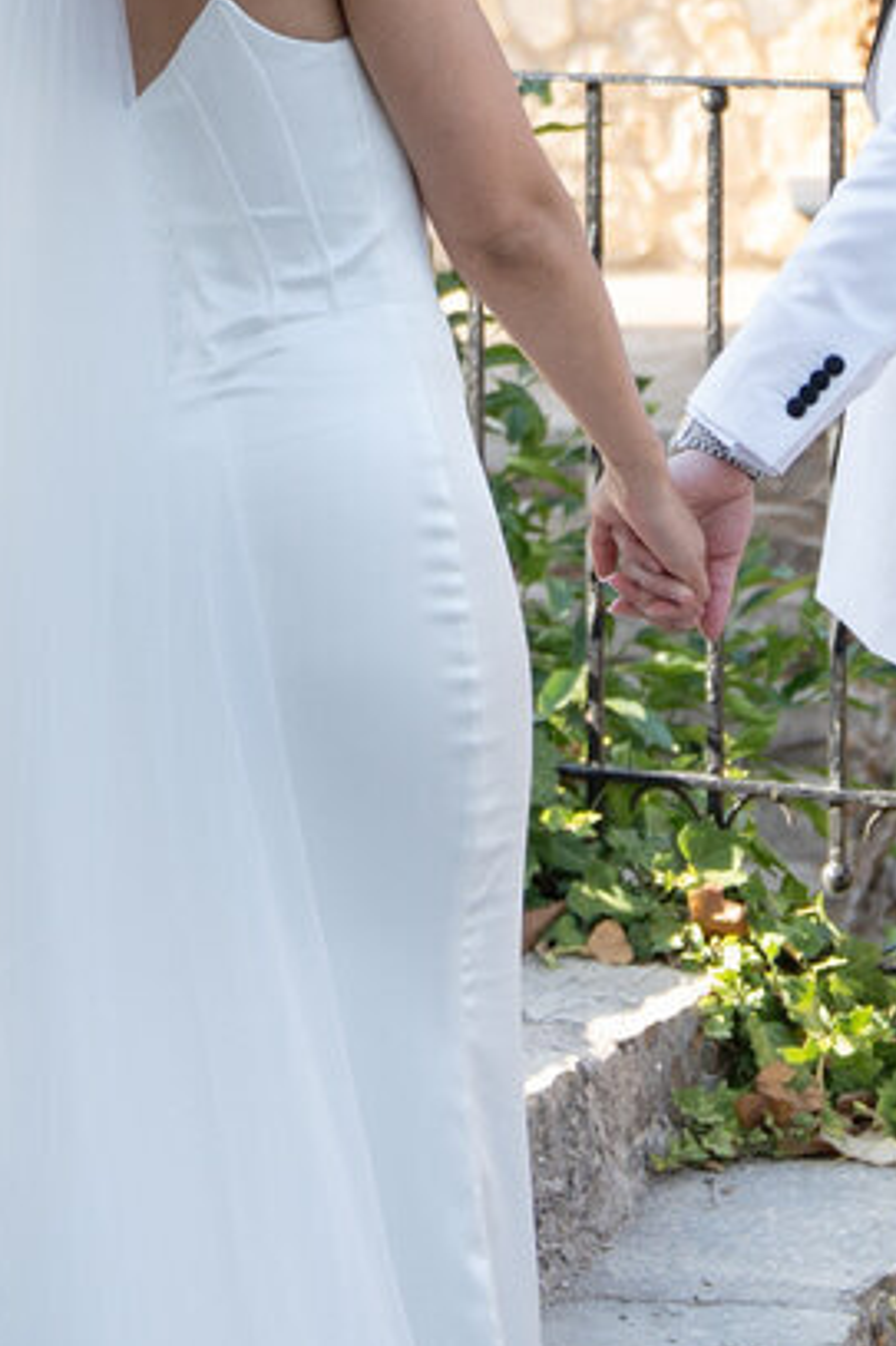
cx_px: 63
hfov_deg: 9.3
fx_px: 5455
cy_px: -261
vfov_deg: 13.7
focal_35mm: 146
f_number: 2.8
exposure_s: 1/250
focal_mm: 33
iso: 125
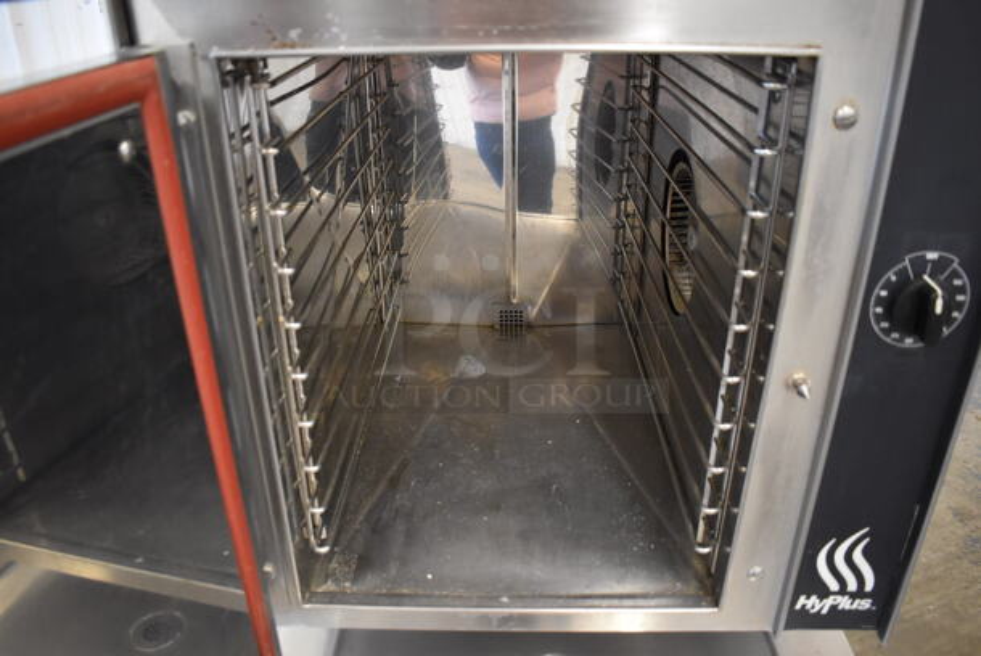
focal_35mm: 27
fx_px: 736
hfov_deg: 67.3
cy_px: 328
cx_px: 490
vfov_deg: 48.0
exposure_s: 1/125
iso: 2500
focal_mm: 18
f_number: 3.5
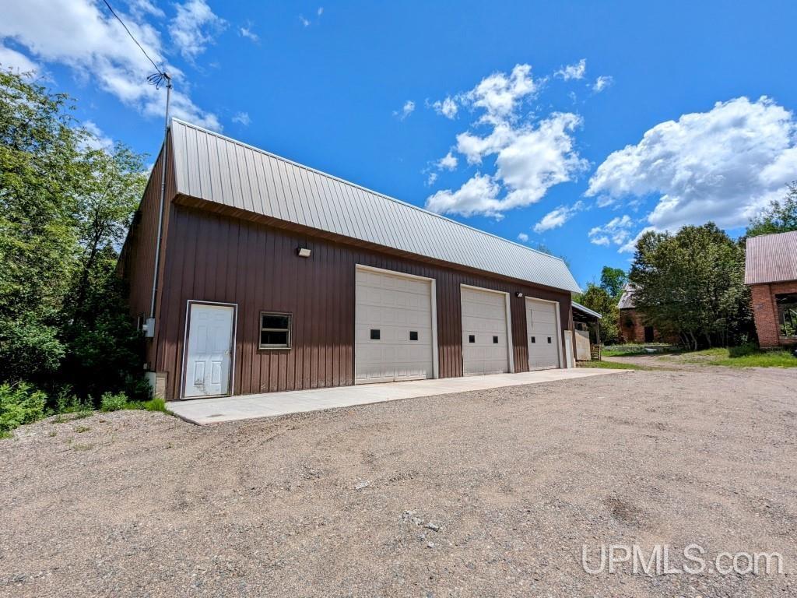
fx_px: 368
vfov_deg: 78.1
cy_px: 299
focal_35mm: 16
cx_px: 398
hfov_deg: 94.5
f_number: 2.2
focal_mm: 2.35
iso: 48
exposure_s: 1/3571
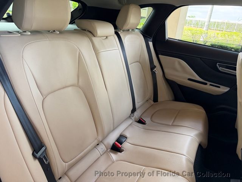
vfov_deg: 56.8
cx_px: 121
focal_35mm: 24
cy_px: 91
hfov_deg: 71.6
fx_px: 168
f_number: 1.78
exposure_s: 1/197
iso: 125
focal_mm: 6.76
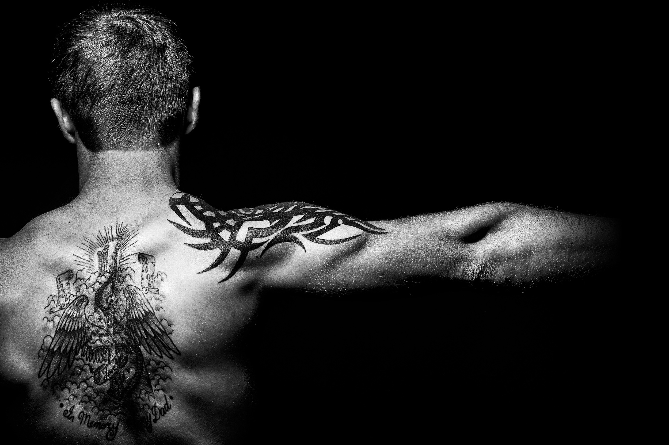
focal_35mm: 135
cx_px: 334
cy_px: 222
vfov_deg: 10.1
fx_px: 2507
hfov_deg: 15.2
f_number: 11
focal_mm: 135
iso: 200
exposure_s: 1/125
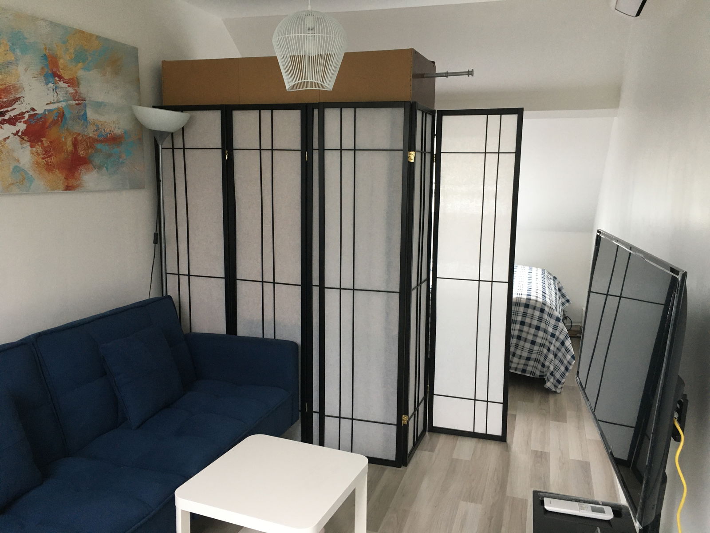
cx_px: 355
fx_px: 595
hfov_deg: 61.7
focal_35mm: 29
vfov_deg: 48.2
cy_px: 266
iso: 125
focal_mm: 4.15
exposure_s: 1/33
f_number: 2.2
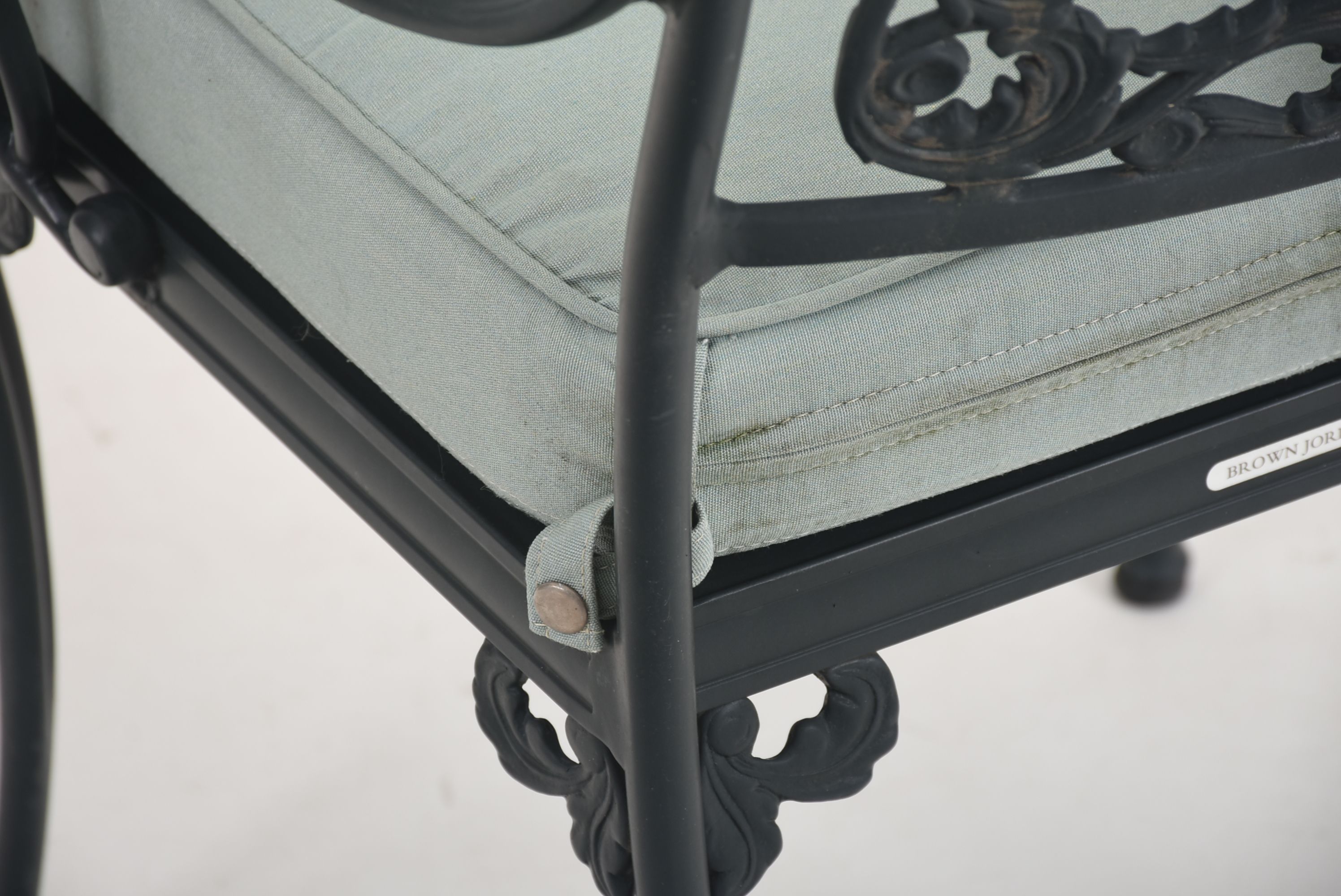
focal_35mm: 210
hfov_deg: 9.8
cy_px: 448
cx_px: 670
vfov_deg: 6.6
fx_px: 7828
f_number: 9
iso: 200
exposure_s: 1/160
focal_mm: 140
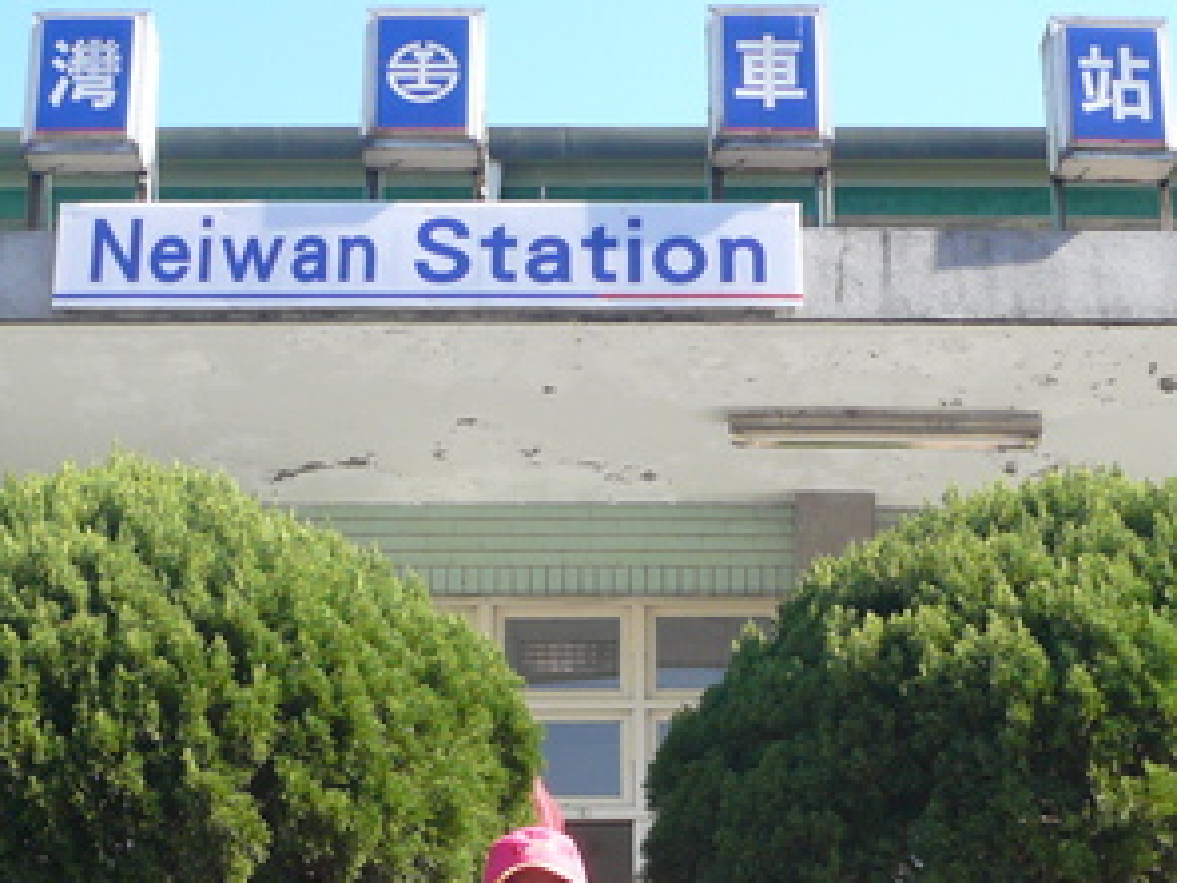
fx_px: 2686
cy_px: 732
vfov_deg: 18.5
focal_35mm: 79
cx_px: 541
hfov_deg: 24.7
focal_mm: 6.4
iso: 100
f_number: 3.2
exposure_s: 1/400
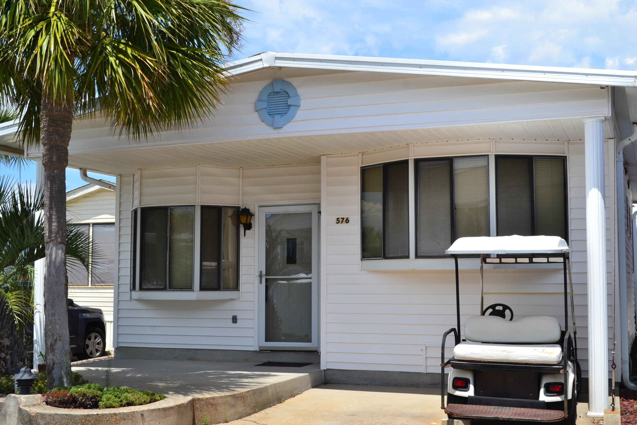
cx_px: 318
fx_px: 823
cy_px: 212
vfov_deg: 28.9
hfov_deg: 42.3
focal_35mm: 46
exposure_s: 1/400
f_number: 11
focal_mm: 31
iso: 400
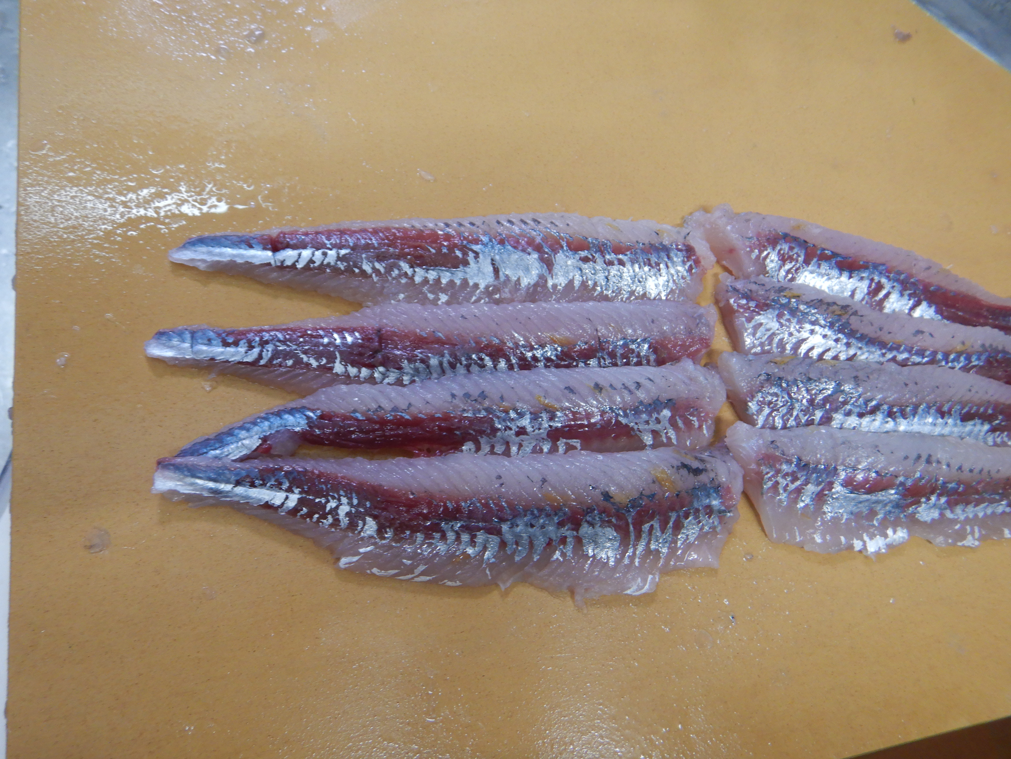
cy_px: 380
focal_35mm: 24
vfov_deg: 56.8
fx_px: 701
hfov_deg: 71.6
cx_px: 506
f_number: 2.8
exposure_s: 1/30
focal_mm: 4.3
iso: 250
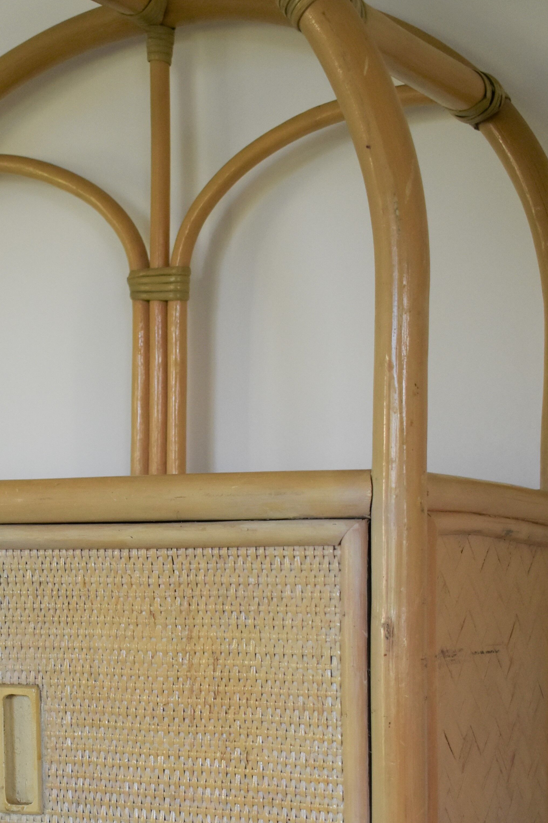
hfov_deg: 16.7
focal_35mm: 80
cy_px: 640
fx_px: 1826
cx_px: 8
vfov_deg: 25.0
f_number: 4
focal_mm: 27
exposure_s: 1/200
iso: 800
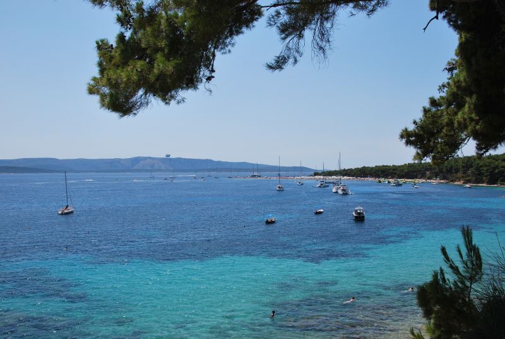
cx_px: 252
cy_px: 170
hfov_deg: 57.2
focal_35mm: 33
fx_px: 464
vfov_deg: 40.1
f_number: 9
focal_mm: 22
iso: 100
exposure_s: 1/320
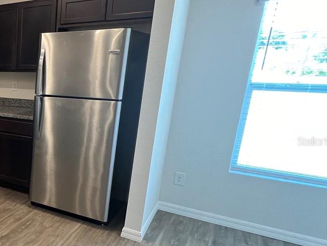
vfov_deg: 44.1
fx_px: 302
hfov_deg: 41.1
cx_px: -57
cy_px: 141
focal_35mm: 32
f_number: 1.8
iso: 320
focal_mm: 1.57
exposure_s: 1/60
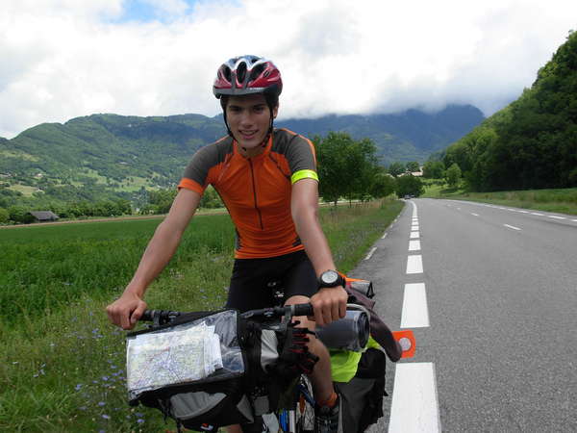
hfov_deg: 49.0
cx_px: 288
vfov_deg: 37.7
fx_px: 633
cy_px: 216
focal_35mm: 38
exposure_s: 1/362
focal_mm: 6.3
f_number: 4.9
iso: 79
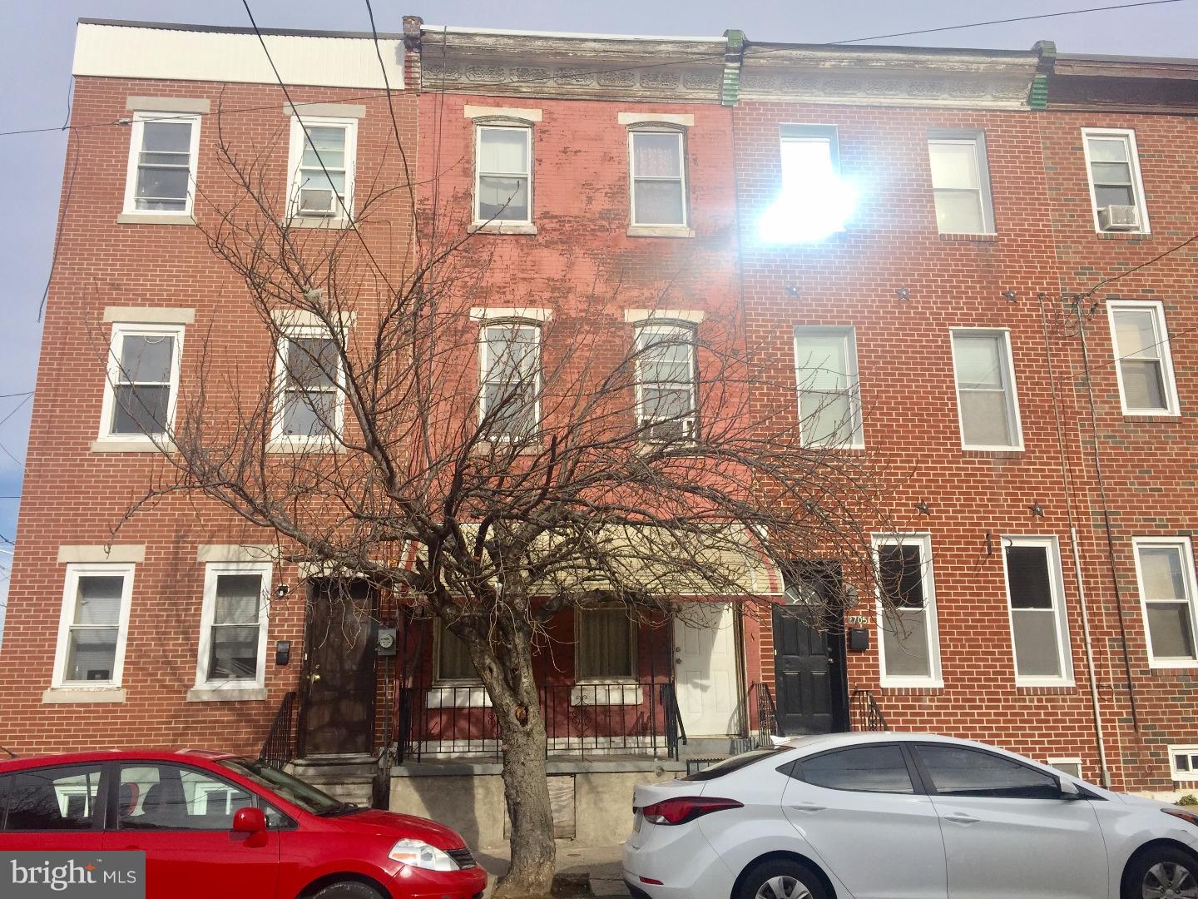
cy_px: 450
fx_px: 1004
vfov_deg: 48.2
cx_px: 599
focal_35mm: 29
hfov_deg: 61.7
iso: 32
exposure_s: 1/2639
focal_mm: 4.15
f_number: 2.2
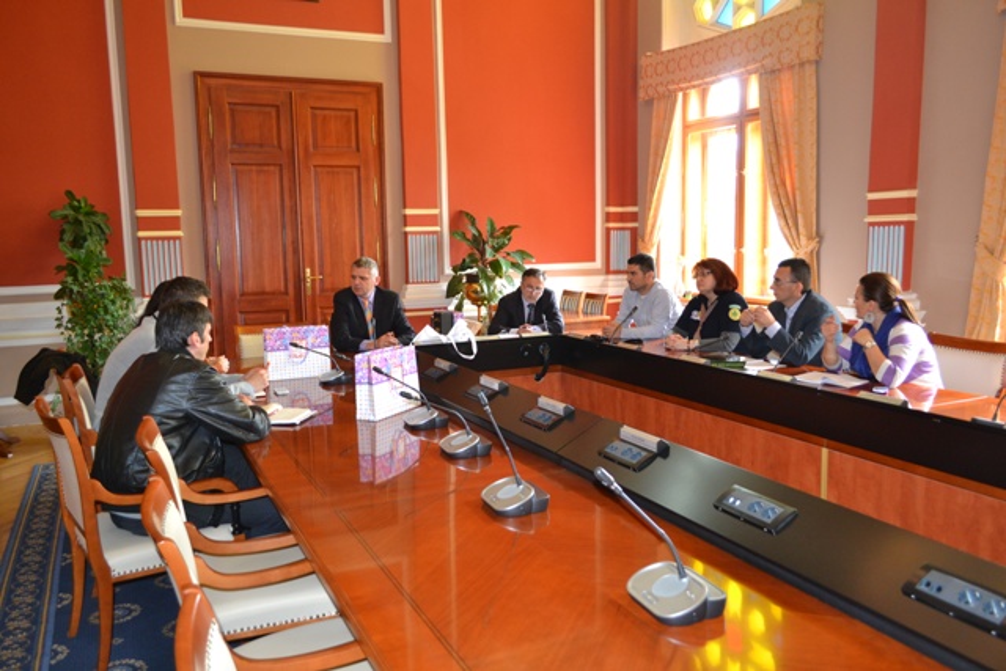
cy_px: 336
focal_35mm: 27
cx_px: 503
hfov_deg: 67.4
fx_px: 755
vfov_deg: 48.0
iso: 720
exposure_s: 1/60
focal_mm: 18
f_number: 3.5
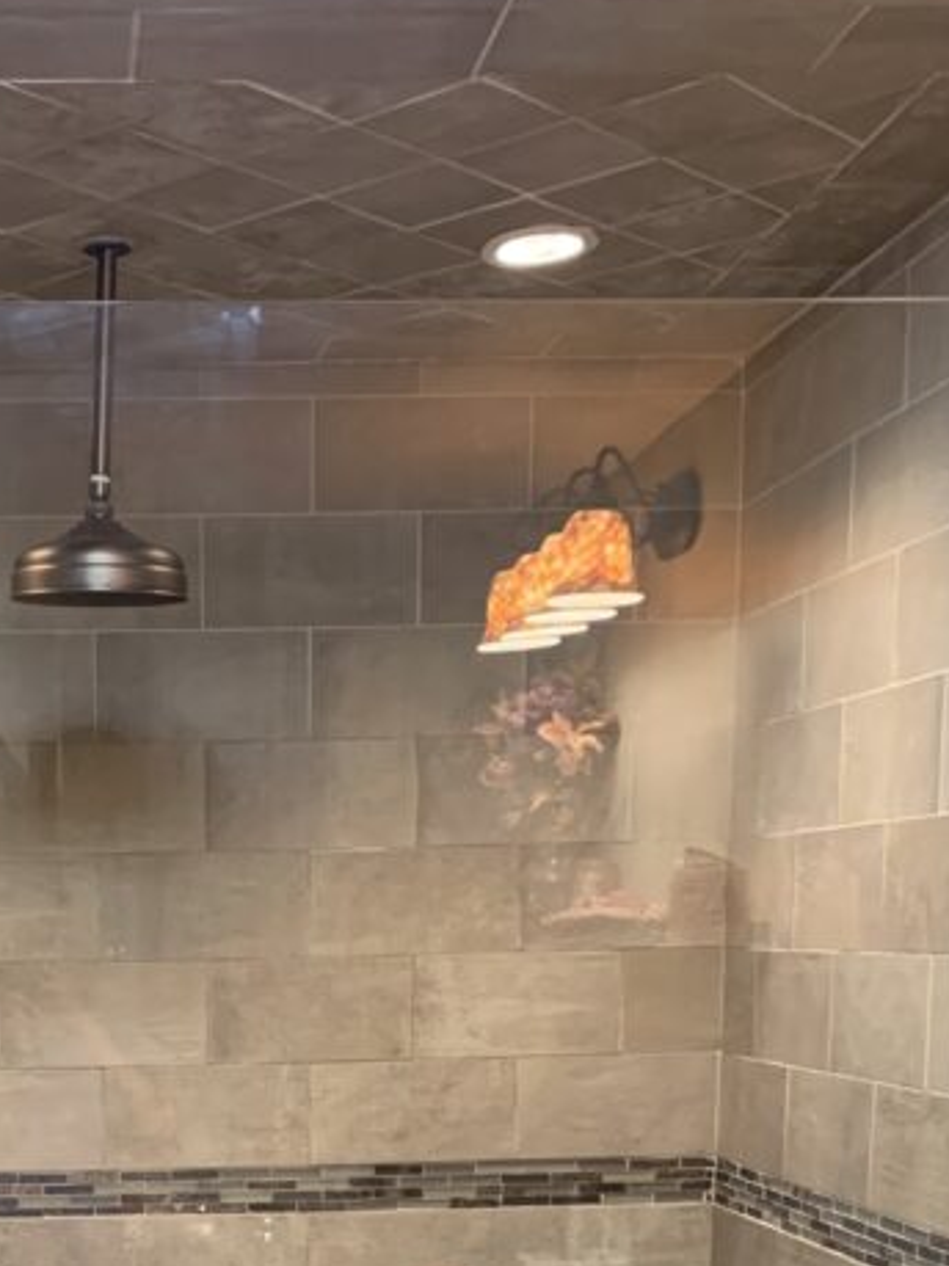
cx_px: 132
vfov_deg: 30.4
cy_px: 1327
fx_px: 2121
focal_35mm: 58
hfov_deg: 24.6
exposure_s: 1/40
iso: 320
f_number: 1.8
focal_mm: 4.25
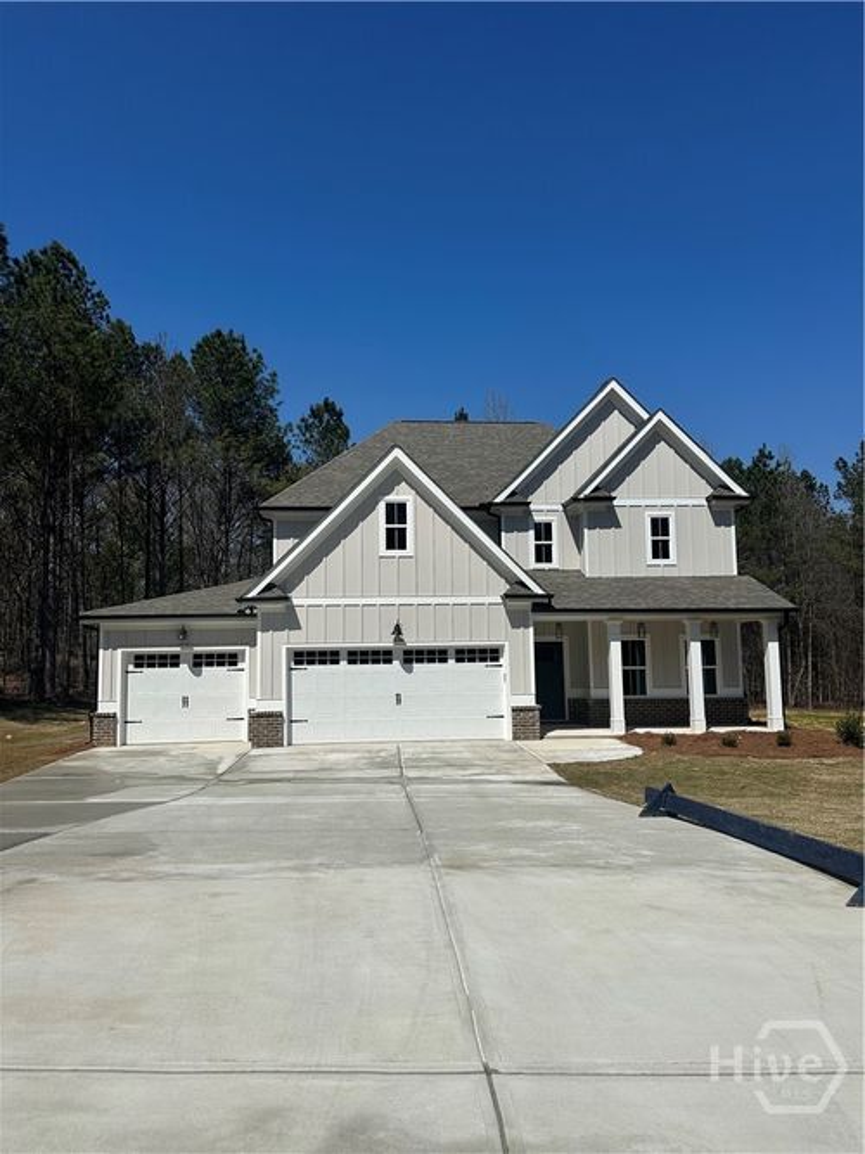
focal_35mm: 24
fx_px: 800
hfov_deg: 56.8
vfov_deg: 71.6
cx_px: 432
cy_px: 577
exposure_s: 1/12048
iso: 80
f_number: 1.78
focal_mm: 6.86
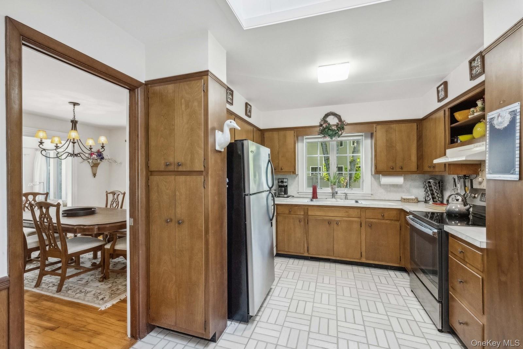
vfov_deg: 77.3
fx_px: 218
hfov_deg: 100.4
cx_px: 262
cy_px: 174
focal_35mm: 15
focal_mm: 15
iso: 10000
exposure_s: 1/125
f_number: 8
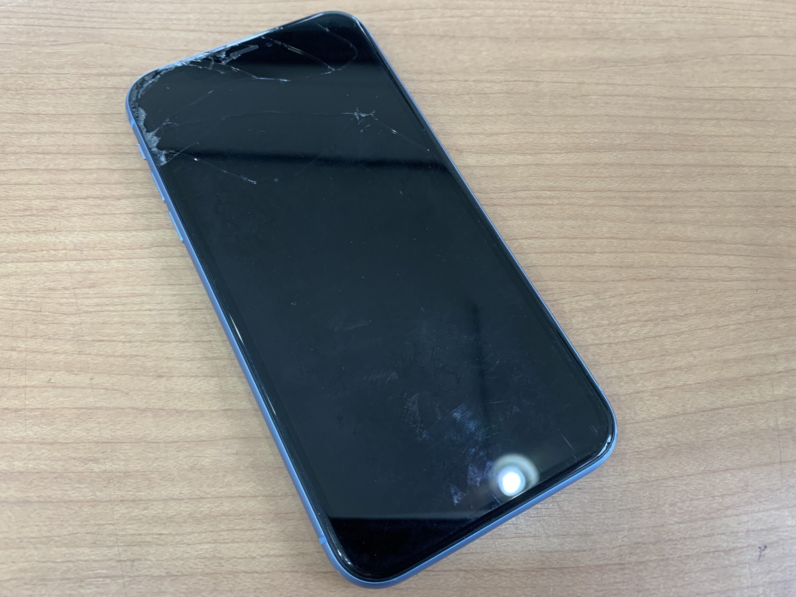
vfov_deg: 51.4
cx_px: 384
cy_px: 292
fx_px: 621
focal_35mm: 27
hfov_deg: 65.3
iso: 160
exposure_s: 1/50
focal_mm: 4.25
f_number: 1.8
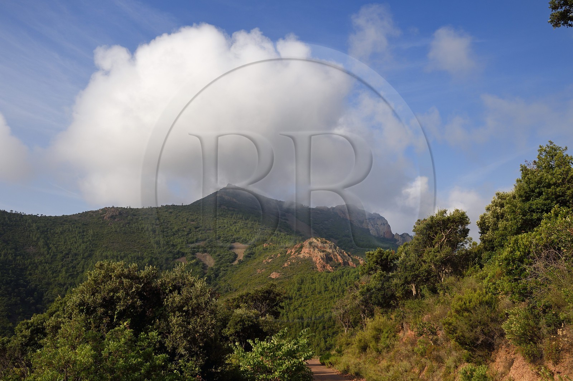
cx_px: 286
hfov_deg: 62.0
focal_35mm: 30
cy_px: 190
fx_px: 477
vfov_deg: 43.5
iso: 250
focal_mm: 30
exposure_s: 1/250
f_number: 14
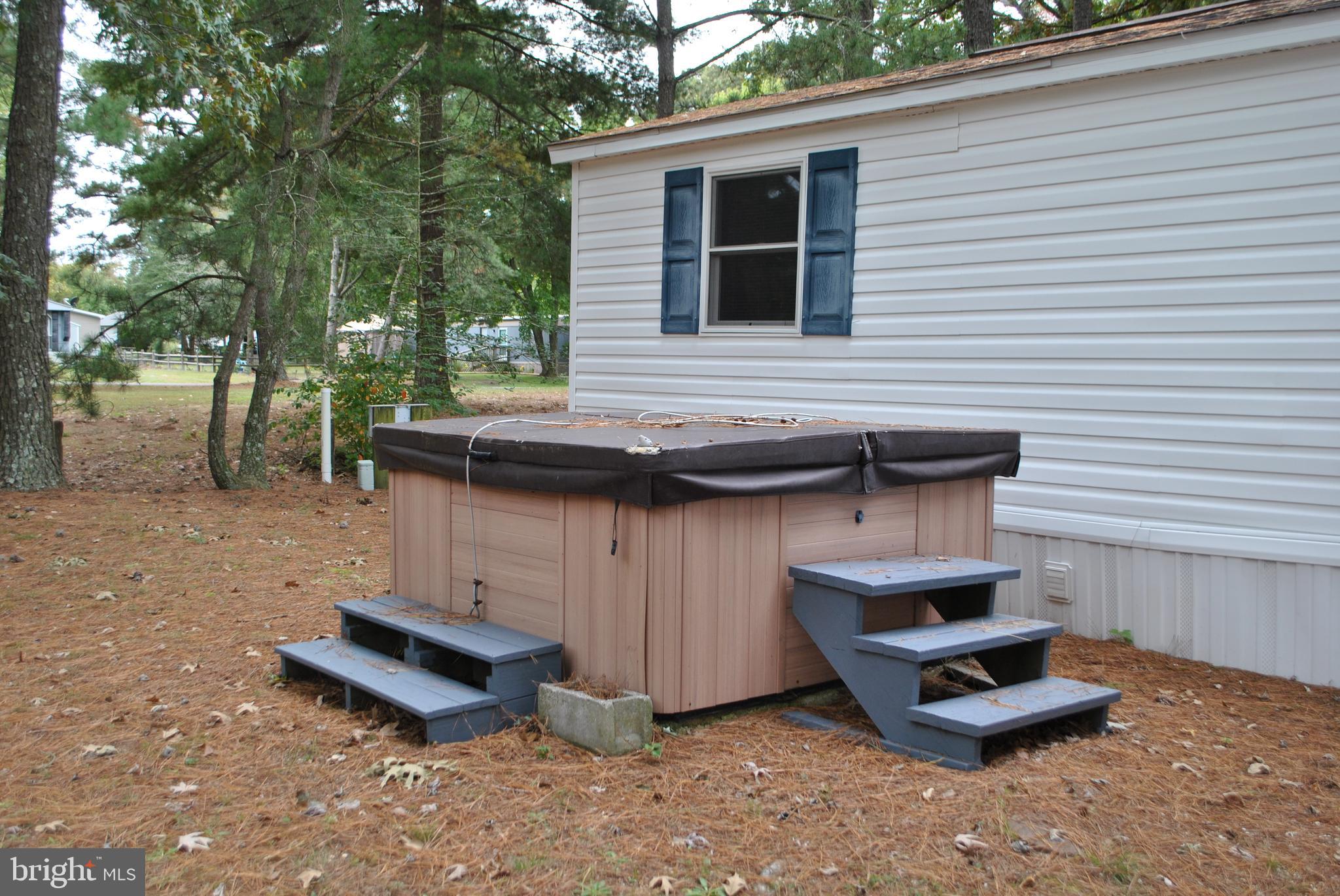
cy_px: 448
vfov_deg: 37.0
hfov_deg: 53.1
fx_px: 1341
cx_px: 670
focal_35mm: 36
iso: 200
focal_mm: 24
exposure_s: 1/100
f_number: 5
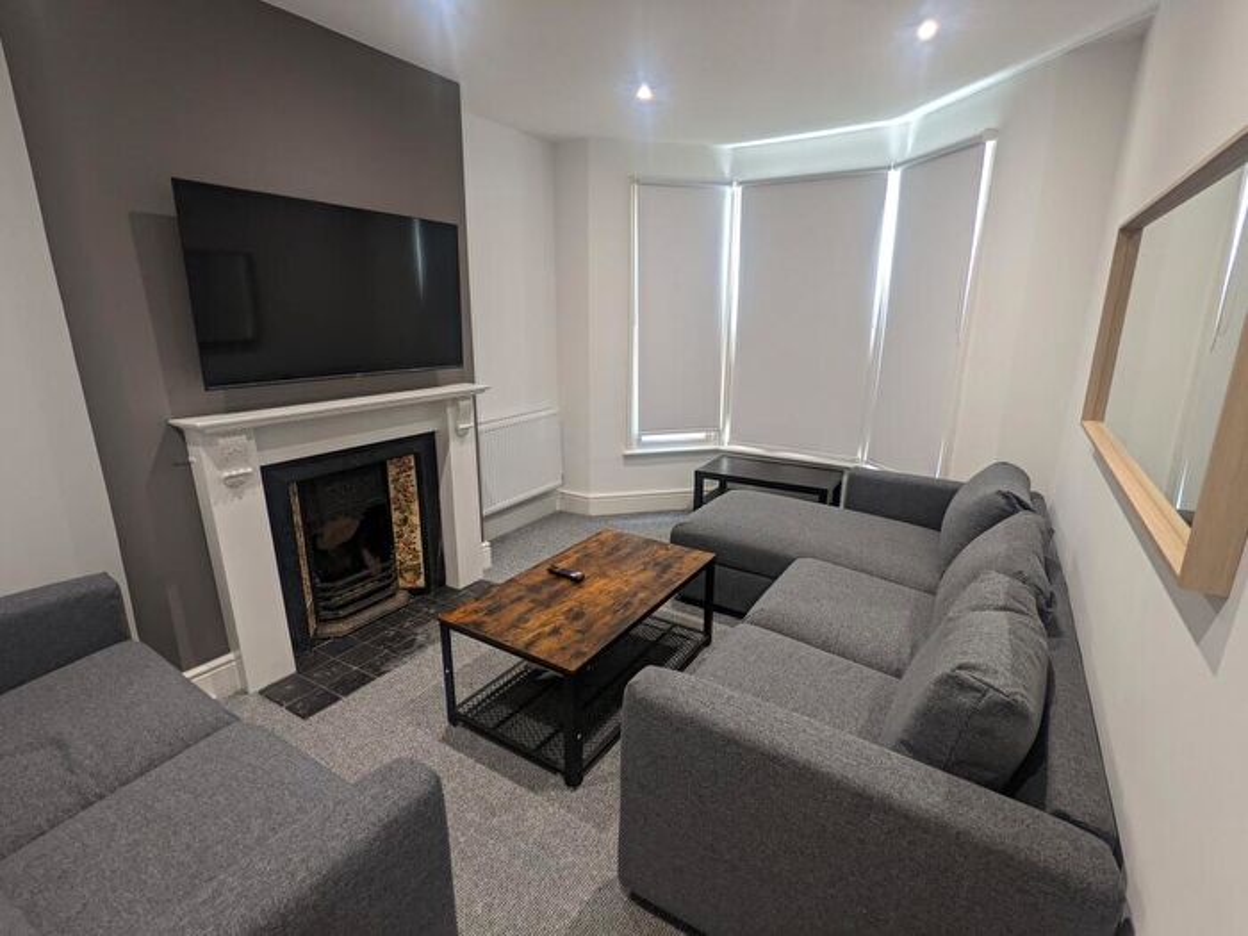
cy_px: 468
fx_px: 577
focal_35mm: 16
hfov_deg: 94.5
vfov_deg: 78.1
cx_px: 624
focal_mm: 2.22
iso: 107
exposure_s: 1/25
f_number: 2.2
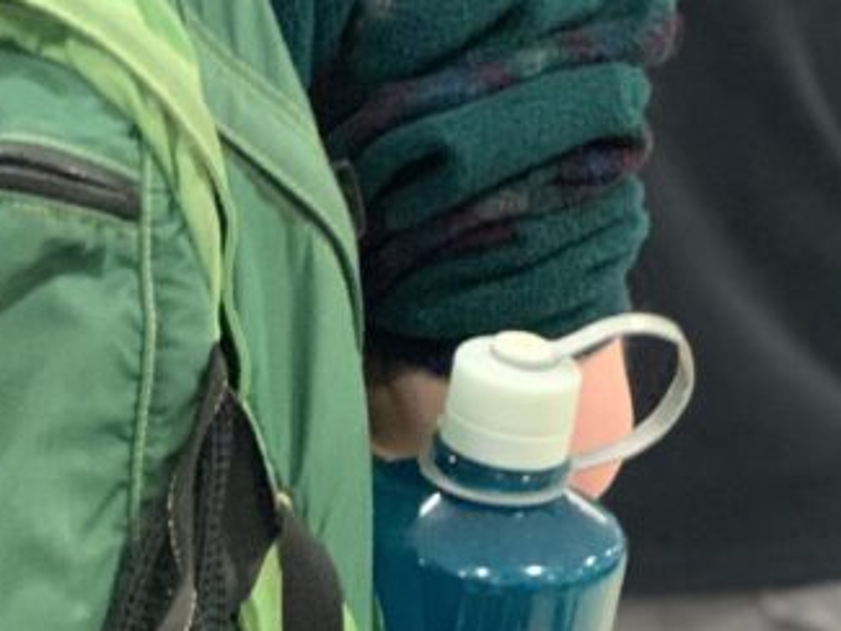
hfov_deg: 10.4
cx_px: 937
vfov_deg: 7.9
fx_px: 4545
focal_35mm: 187
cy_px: -3
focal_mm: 6
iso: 500
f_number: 2.4
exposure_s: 1/30
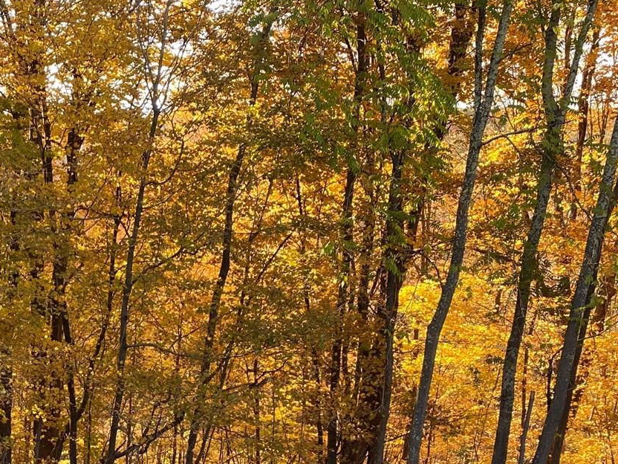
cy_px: 515
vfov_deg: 21.7
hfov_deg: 28.9
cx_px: 44
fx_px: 1143
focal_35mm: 64
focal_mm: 4.25
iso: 40
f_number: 1.8
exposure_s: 1/121
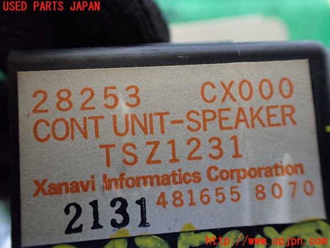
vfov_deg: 46.8
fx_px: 286
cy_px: 124
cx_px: 165
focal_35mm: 30
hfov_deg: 60.0
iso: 800
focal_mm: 5.4
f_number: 2.3
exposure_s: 1/125
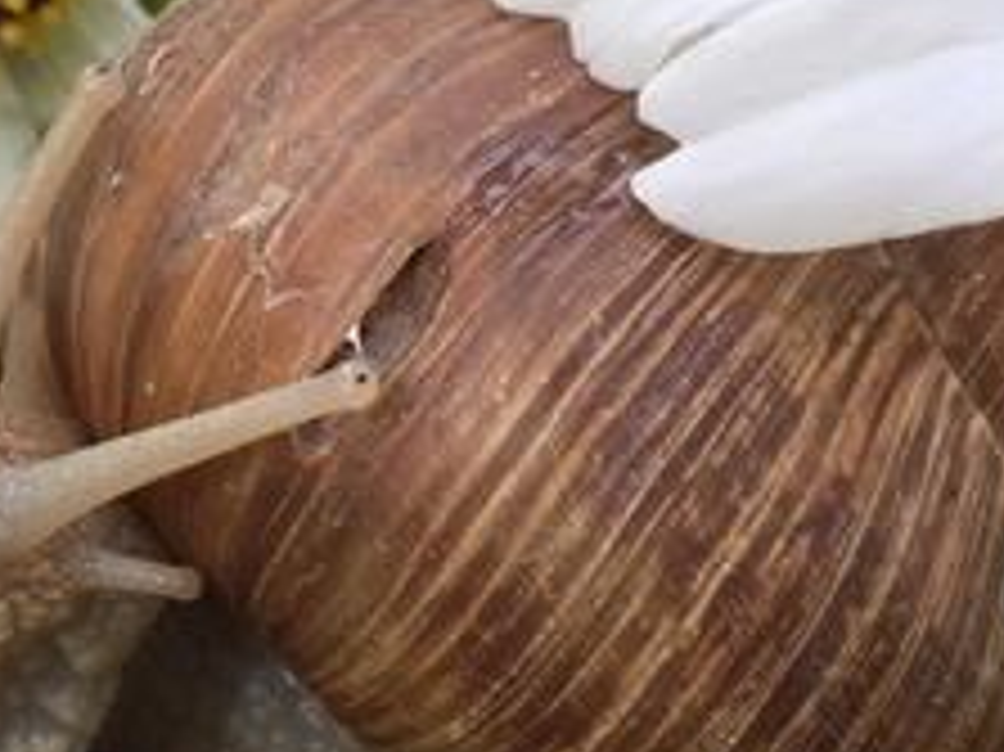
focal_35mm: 130
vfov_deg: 11.4
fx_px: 3768
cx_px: -5
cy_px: 198
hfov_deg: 14.9
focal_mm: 4.15
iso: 32
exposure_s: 1/122
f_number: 2.2
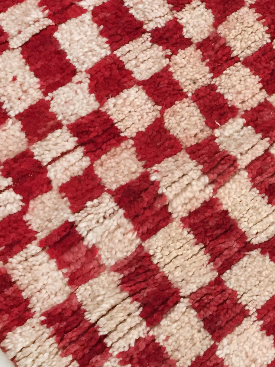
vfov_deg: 26.3
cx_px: 321
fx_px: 784
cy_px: 152
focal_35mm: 74
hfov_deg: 18.9
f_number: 2.2
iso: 200
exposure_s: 1/33
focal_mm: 4.15
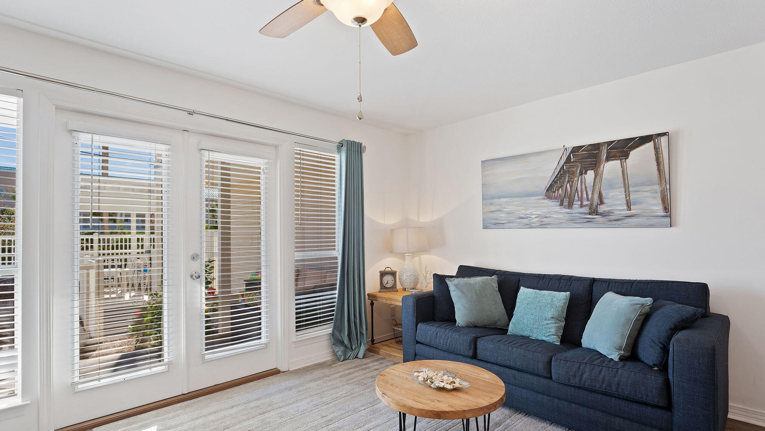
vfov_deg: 61.7
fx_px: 360
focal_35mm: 18
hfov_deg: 93.5
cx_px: 381
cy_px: 229
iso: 320
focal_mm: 16.7
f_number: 8
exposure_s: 1/6
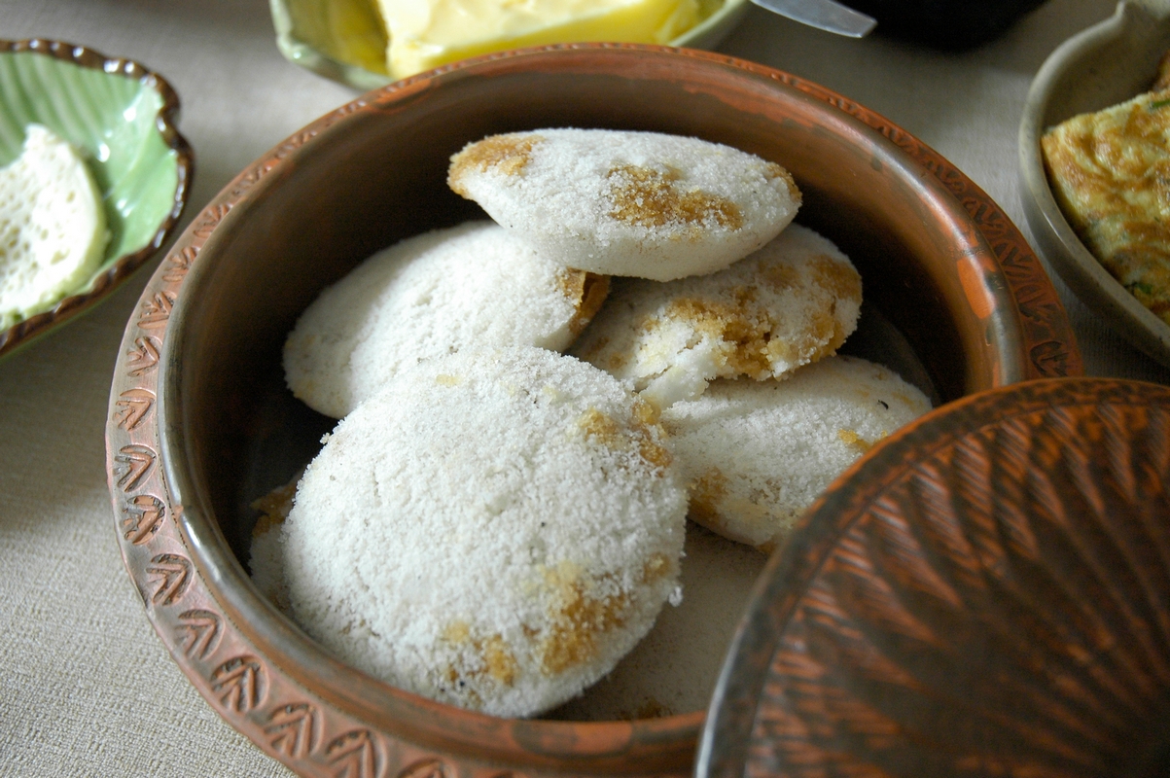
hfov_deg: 38.9
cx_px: 585
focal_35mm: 51
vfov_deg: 26.4
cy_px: 389
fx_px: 1656
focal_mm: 34
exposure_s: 1/60
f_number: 4.2
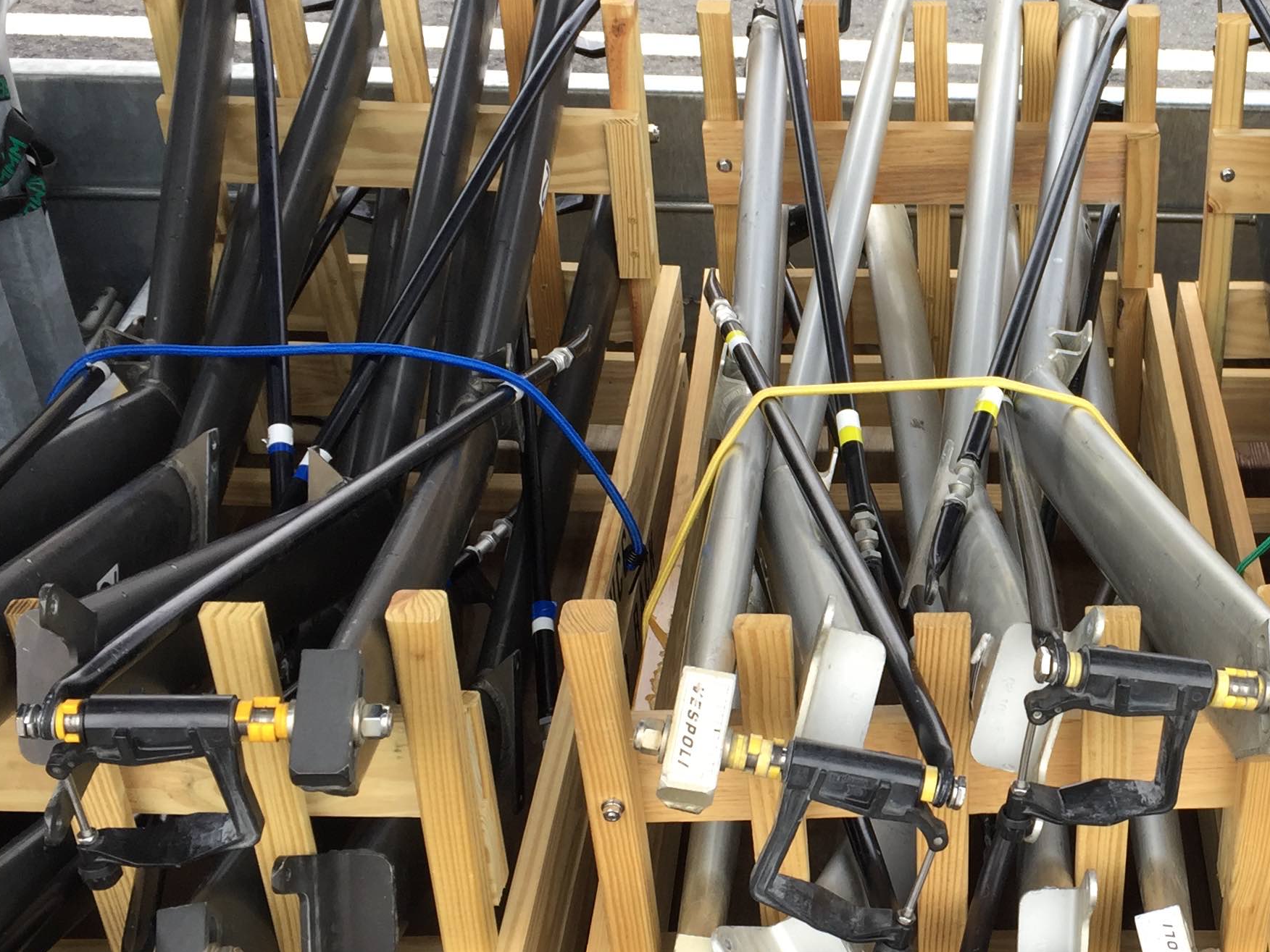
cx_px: 1096
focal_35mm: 54
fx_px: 1981
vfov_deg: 27.0
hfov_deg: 34.0
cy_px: 572
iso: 32
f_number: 2.2
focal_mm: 4.15
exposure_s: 1/181
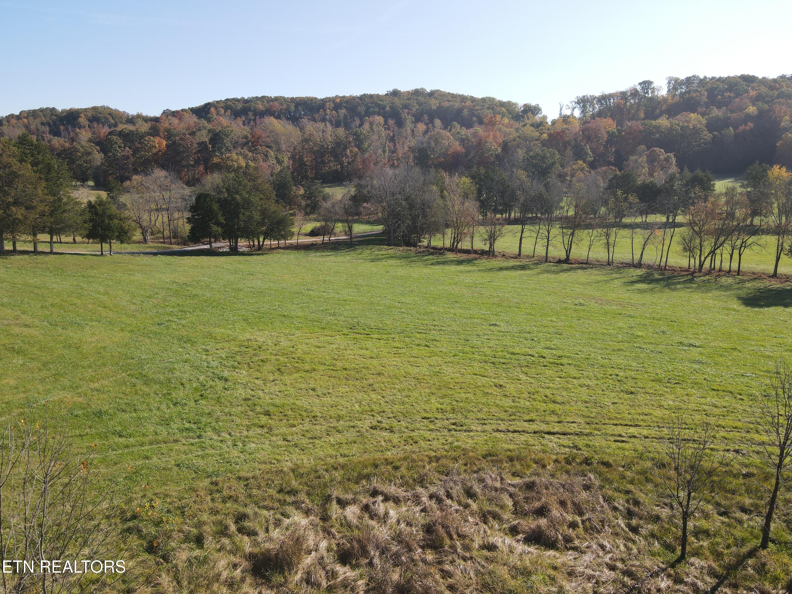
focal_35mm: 24
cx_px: 396
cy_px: 297
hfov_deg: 71.6
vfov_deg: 56.8
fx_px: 549
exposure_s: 1/400
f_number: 2.8
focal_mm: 4.5
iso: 100
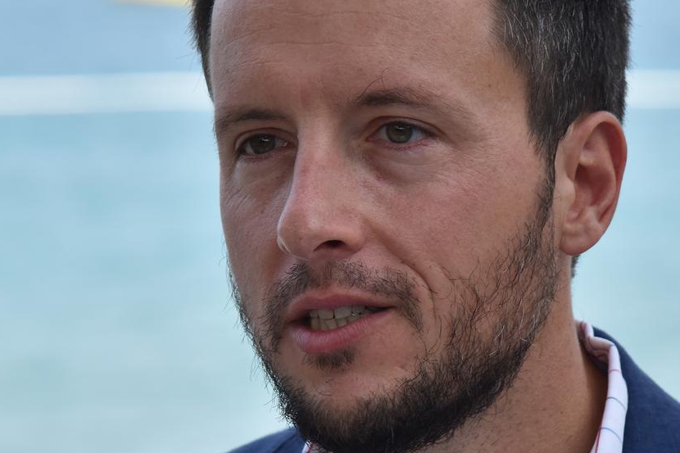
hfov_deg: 4.9
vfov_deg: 3.2
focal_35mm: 424
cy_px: 177
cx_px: 416
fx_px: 8007
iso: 500
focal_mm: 220
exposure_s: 1/400
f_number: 10
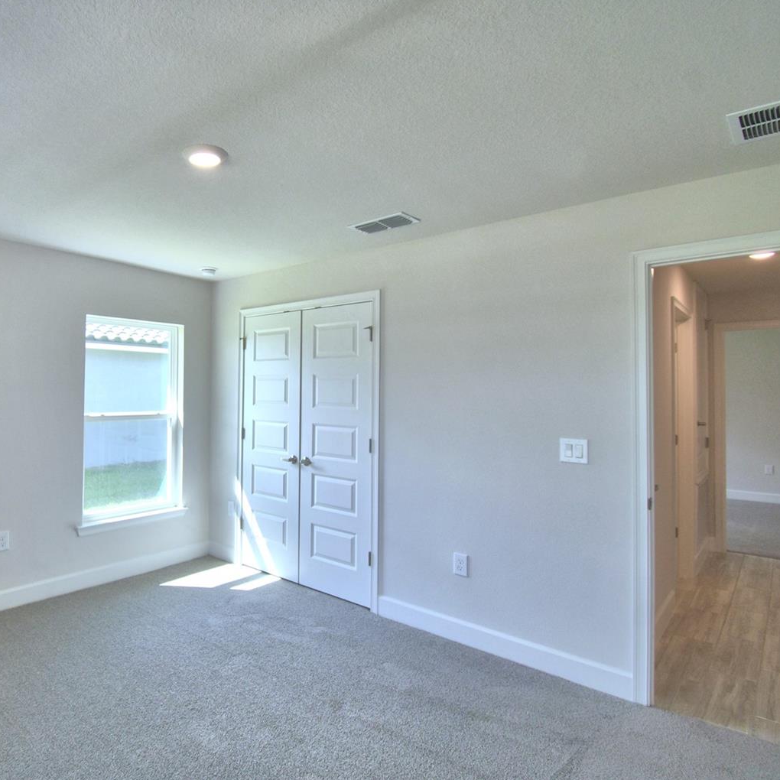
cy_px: 377
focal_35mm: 20
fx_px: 510
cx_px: 252
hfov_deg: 72.3
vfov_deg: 74.8
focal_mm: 10
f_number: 4.5
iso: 200
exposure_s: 1/250
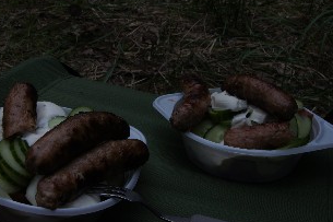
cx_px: 132
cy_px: 94
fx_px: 545
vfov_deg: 22.9
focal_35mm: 59
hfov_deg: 33.8
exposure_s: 1/25
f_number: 22
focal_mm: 30
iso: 100
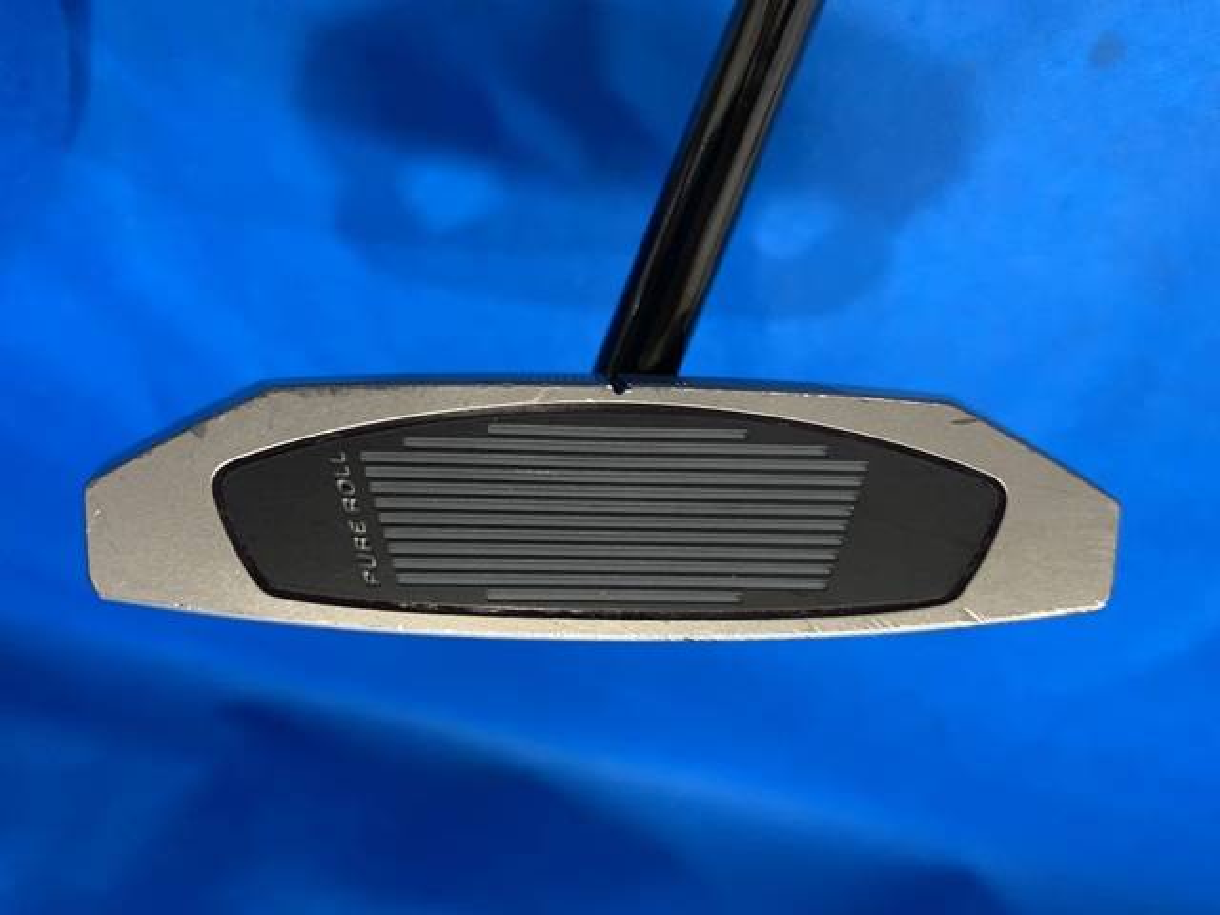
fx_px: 916
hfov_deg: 67.3
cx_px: 610
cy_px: 458
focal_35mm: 26
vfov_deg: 53.1
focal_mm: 4.25
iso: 125
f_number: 1.8
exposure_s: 1/60
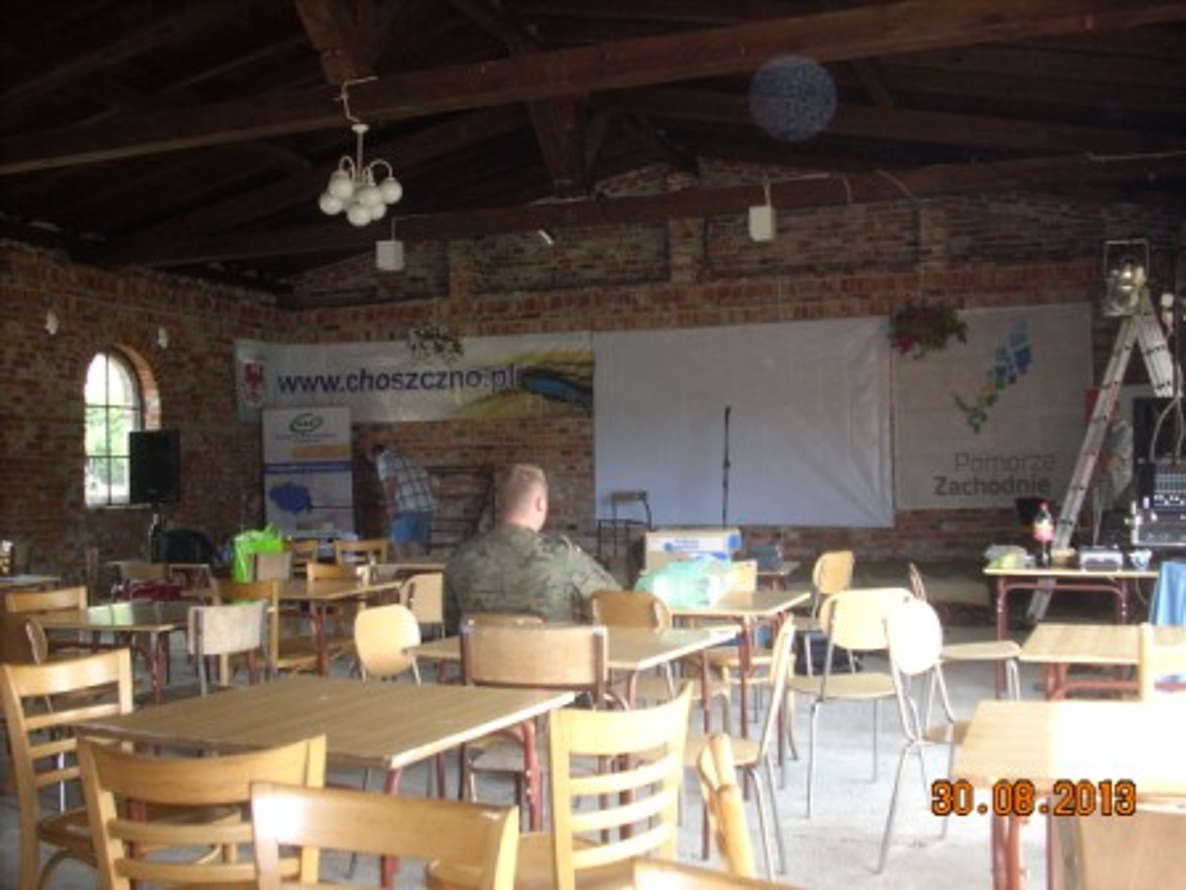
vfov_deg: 38.7
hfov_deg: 50.1
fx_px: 1268
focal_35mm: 37
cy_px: 445
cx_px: 593
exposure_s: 1/30
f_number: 2.8
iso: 200
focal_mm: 6.2
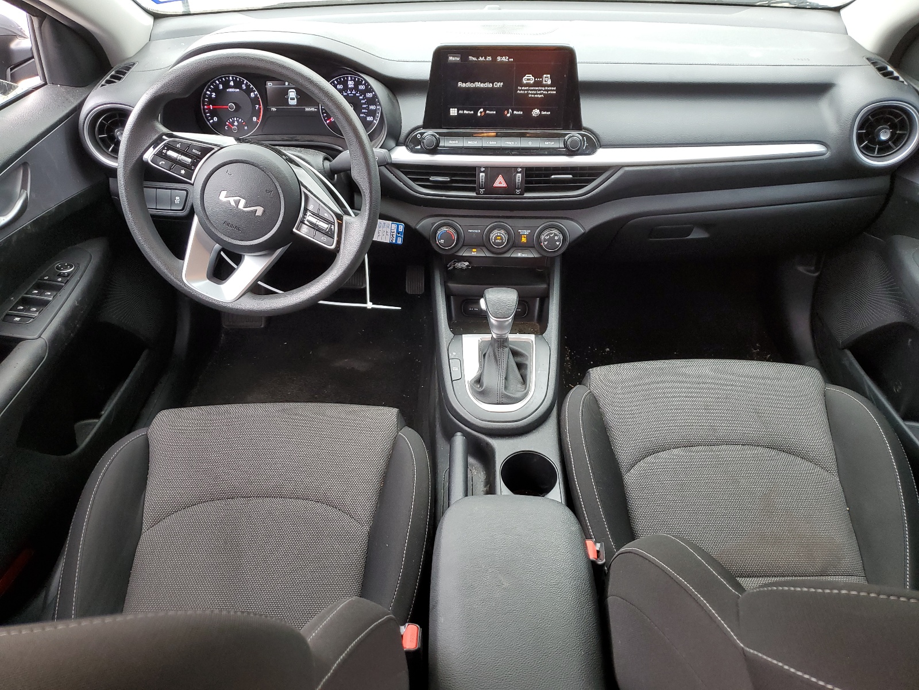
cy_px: 345
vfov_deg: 53.1
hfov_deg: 67.3
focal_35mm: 26
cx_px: 460
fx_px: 690
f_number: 1.5
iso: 69
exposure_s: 1/60.2
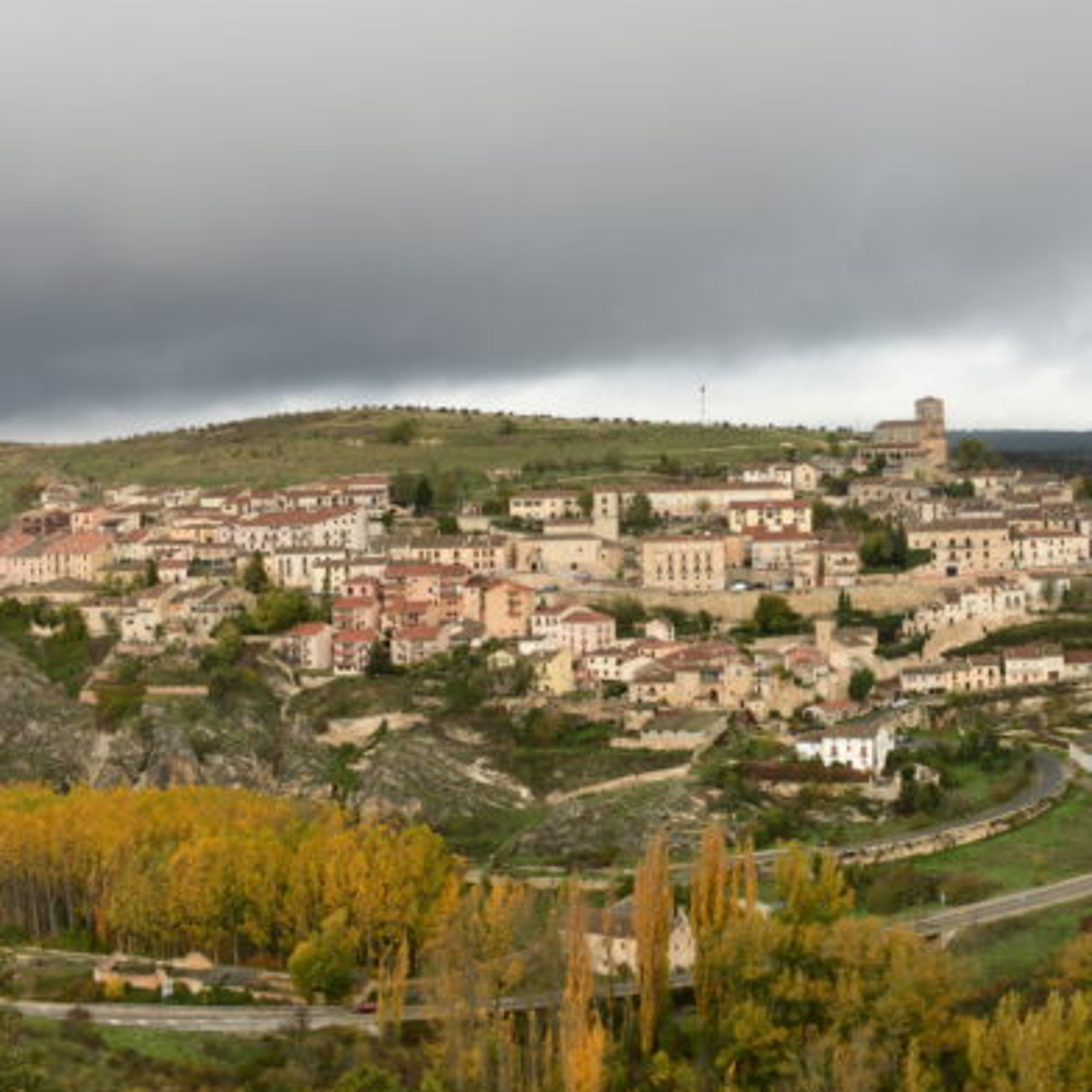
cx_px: 978
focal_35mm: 91
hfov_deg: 18.8
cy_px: 446
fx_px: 3248
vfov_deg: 19.1
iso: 200
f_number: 9
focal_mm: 56
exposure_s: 1/100
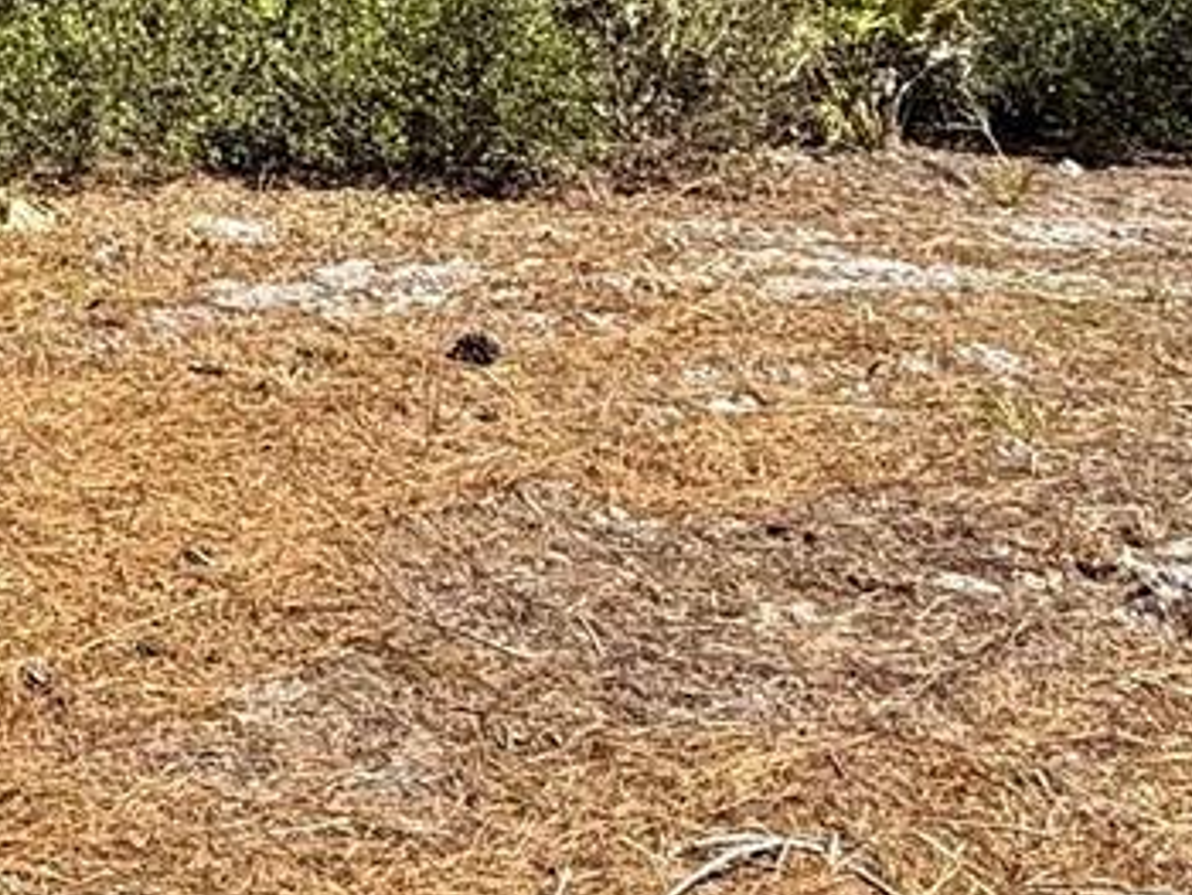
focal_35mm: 64
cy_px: -473
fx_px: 2205
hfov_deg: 24.1
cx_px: -572
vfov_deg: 19.7
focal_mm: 2.22
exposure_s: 1/914
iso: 50
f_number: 2.2
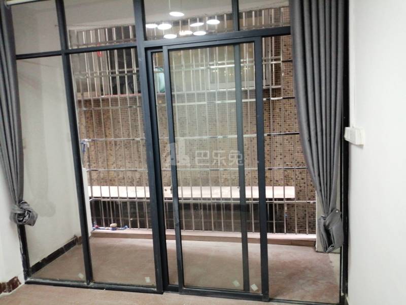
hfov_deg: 67.3
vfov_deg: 53.1
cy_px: 152
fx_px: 305
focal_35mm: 26
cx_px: 203
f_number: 1.8
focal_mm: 3.62
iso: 400
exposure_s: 1/50
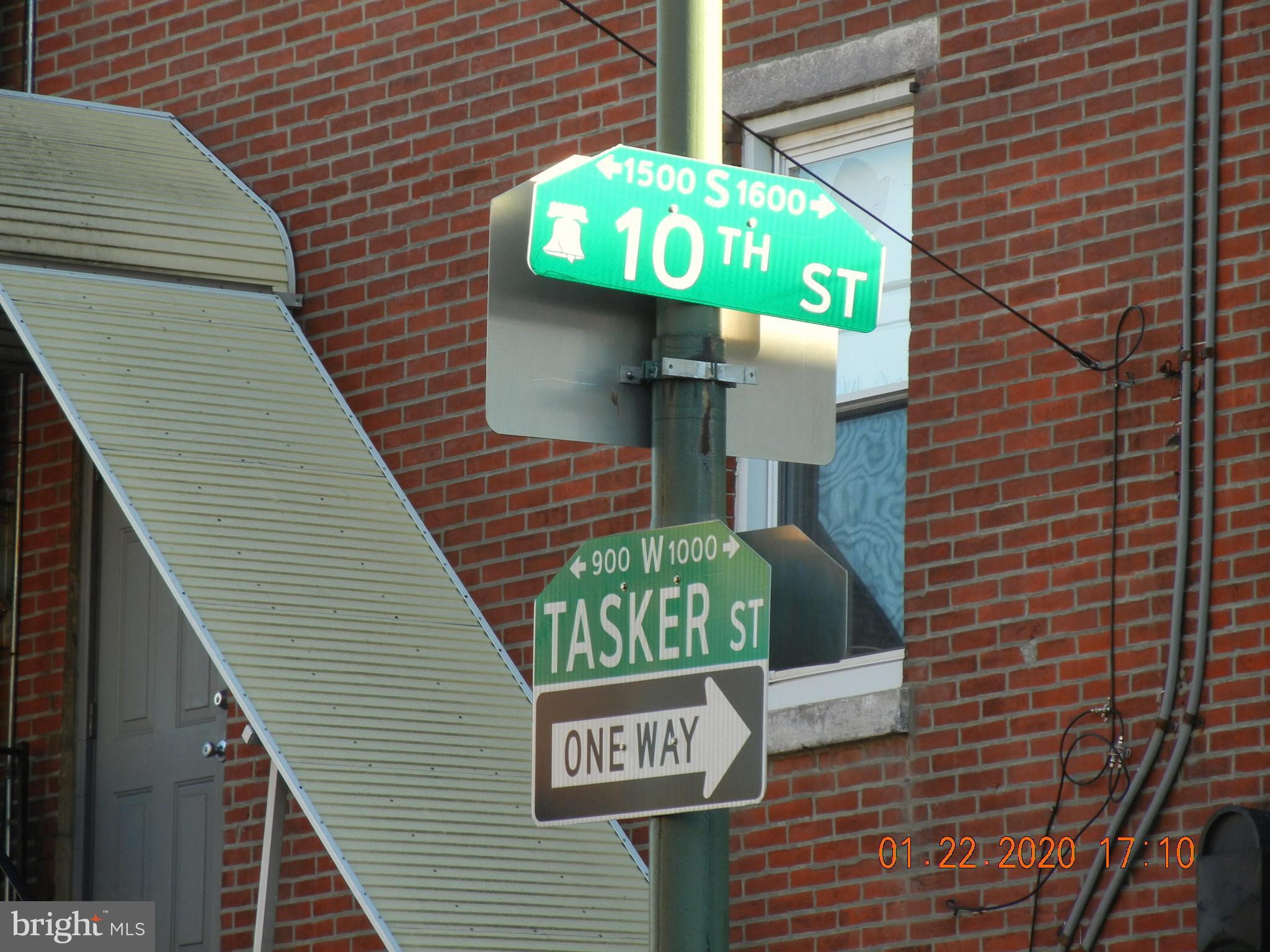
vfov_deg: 5.7
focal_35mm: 262
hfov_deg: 7.6
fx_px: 9612
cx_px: 635
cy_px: 476
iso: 160
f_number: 5.1
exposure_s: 1/122
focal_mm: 47.2
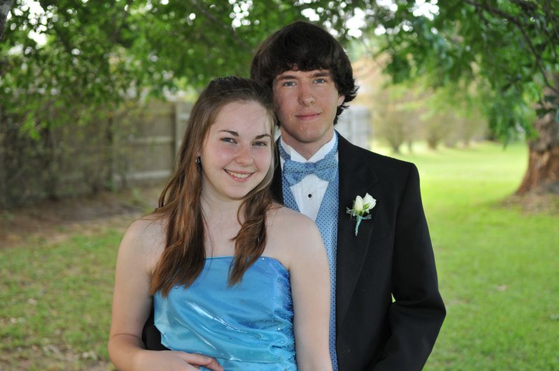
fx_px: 930
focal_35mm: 60
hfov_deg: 33.4
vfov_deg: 22.6
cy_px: 186
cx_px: 280
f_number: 2.8
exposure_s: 1/125
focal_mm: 40
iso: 200
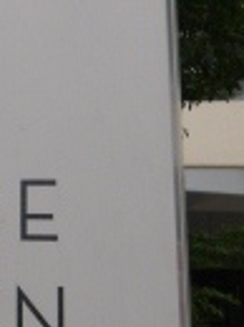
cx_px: -131
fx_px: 1433
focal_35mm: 152
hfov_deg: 9.4
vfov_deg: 12.4
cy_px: -146
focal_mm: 22
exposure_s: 1/160
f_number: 5.6
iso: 160
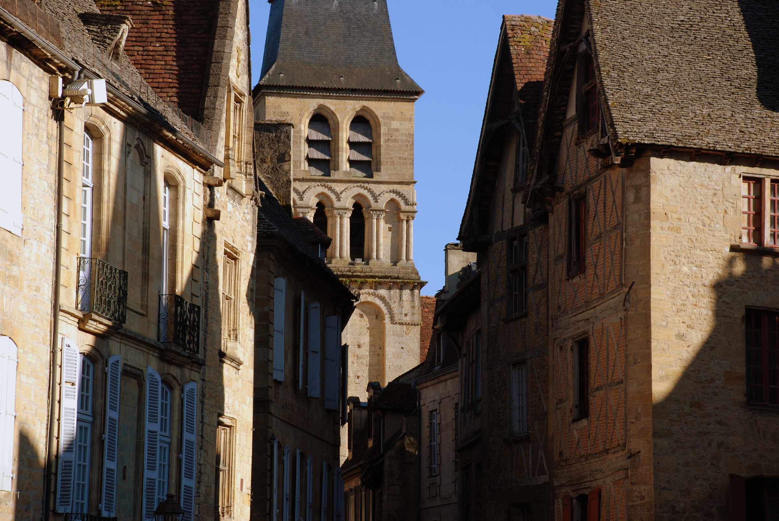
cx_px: 390
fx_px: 2924
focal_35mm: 135
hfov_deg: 15.2
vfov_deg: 10.2
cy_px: 260
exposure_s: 1/320
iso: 200
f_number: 5.6
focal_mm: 90
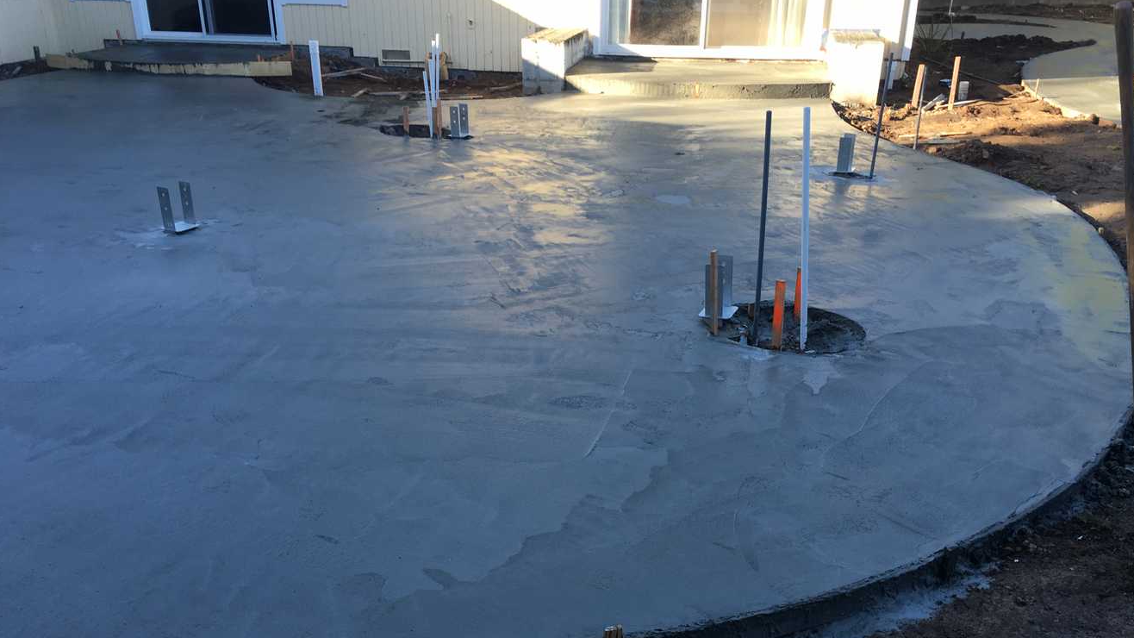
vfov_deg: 36.5
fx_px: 962
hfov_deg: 61.0
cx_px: 570
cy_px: 386
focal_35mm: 32
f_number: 2.2
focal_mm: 4.15
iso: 25
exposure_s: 1/130
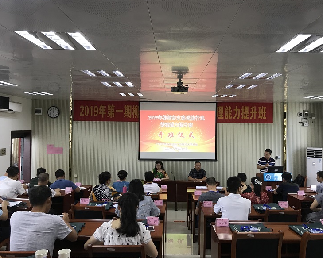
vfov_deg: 48.5
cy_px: 127
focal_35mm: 30
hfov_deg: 58.7
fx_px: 287
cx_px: 172
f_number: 1.8
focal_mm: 3.99
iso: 40
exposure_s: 1/17
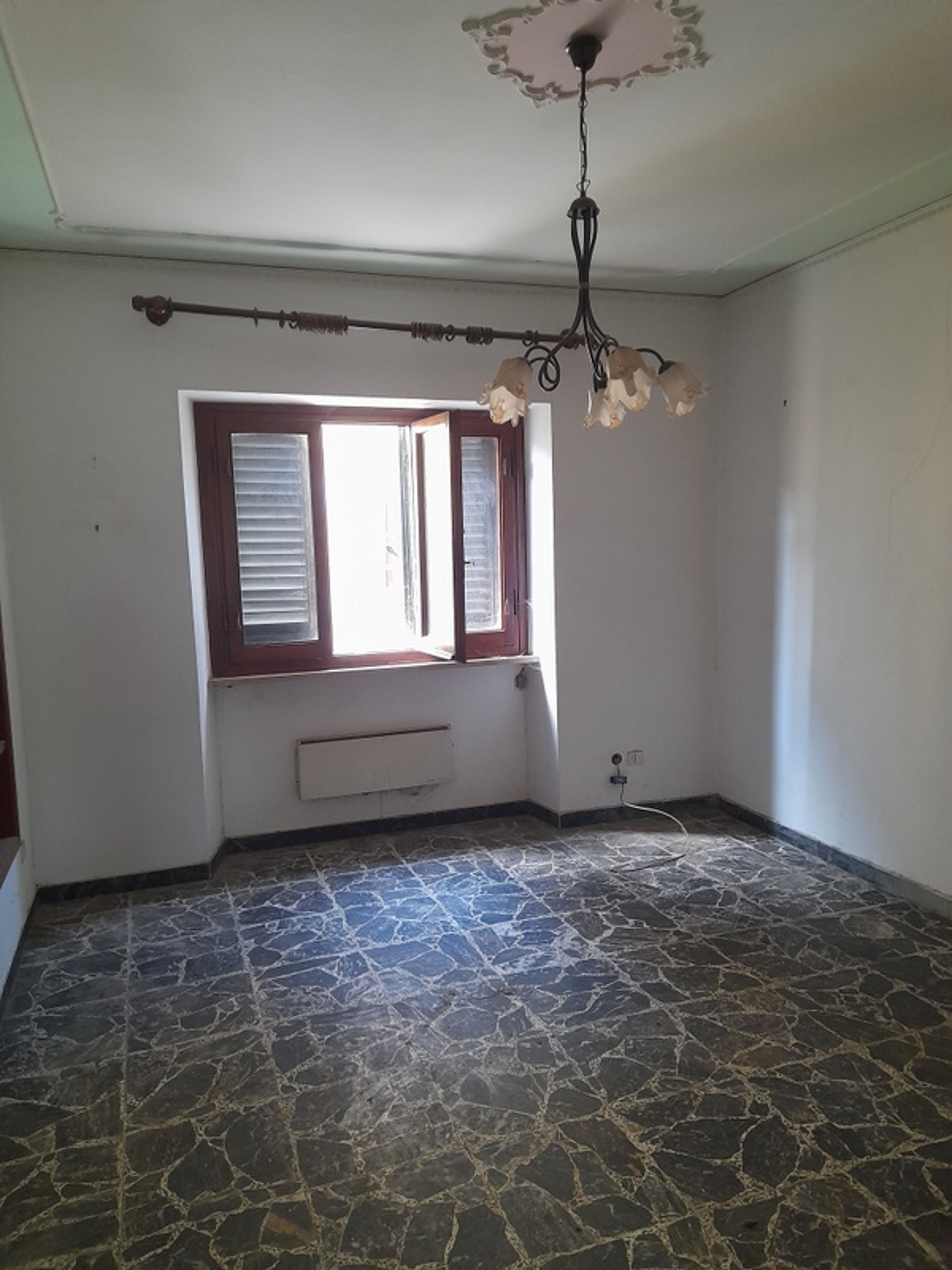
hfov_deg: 54.9
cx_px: 476
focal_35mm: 25
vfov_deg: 69.4
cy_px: 635
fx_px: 917
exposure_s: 1/50
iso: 400
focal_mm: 4.6
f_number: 2
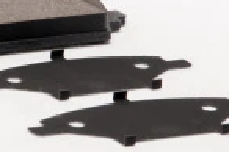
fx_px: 2351
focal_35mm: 370
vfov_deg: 3.7
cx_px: -100
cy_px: -20
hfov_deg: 5.5
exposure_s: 1/125
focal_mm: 60
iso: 100
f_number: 13
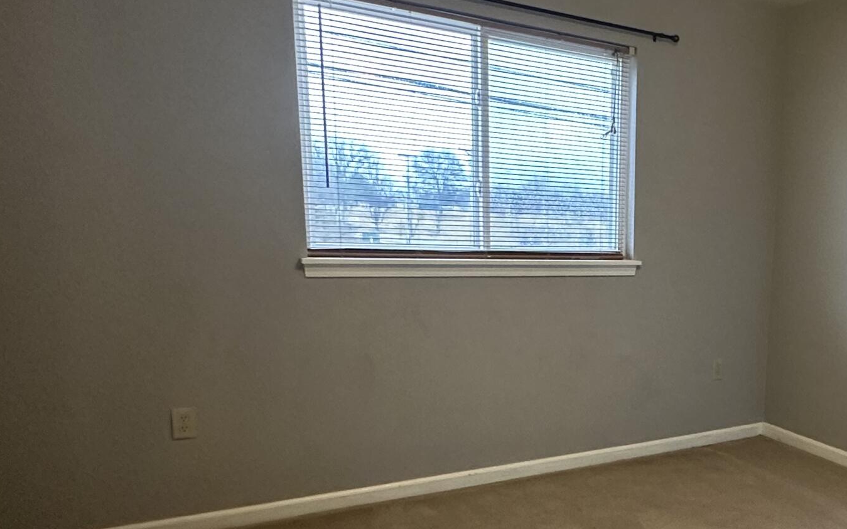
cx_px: 703
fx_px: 762
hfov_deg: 53.4
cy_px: 363
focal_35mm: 33
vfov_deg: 37.8
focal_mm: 2.22
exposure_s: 1/60
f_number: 2.2
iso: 500
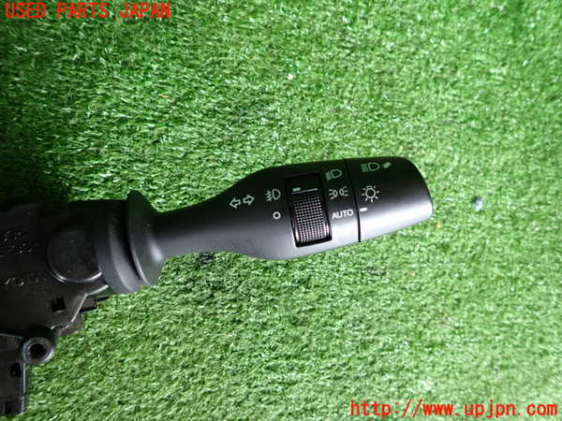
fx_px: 406
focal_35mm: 25
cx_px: 281
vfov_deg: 54.9
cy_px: 210
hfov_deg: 69.4
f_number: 2
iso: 250
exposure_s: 1/30
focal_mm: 4.5
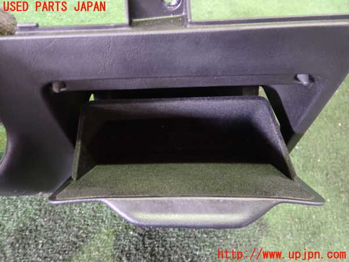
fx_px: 302
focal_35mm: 30
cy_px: 131
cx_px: 174
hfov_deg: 60.0
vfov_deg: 46.8
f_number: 2.3
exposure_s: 1/13
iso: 800
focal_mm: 5.4
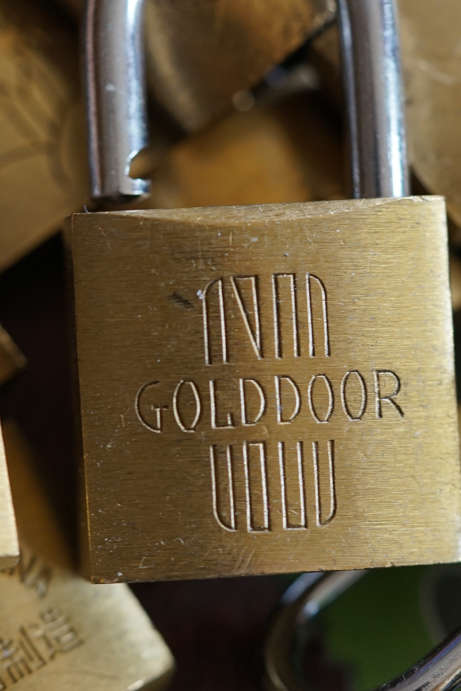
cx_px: 160
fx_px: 3457
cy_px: 326
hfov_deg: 7.6
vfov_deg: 11.4
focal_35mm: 180
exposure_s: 1/100
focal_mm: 90
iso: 800
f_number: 3.2
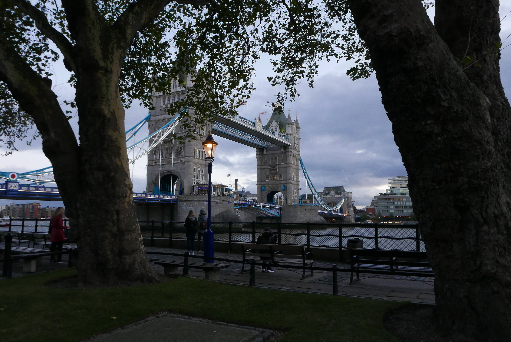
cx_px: 256
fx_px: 369
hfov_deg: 69.4
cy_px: 171
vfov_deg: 49.6
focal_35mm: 26
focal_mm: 11.7
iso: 800
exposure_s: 1/30
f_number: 8
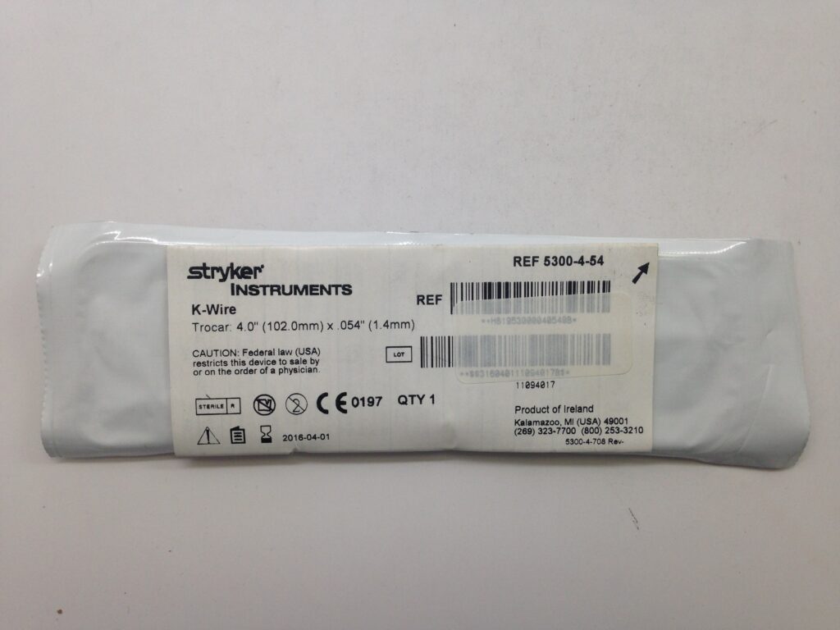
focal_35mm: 33
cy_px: 315
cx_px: 420
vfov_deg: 42.9
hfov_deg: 55.4
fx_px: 801
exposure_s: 1/60
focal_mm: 4.12
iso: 50
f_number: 2.4
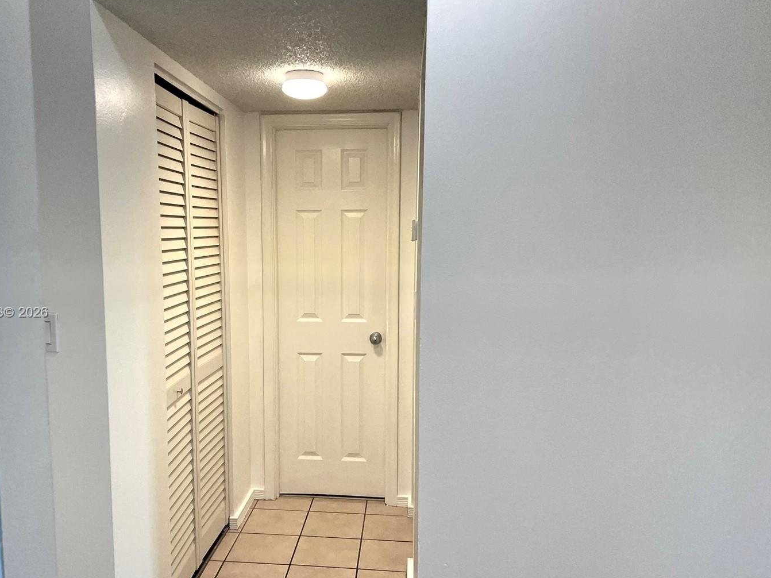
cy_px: 313
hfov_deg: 58.1
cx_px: 329
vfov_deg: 45.4
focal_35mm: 31
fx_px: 690
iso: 64
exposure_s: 1/120
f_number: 1.5
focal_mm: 5.7
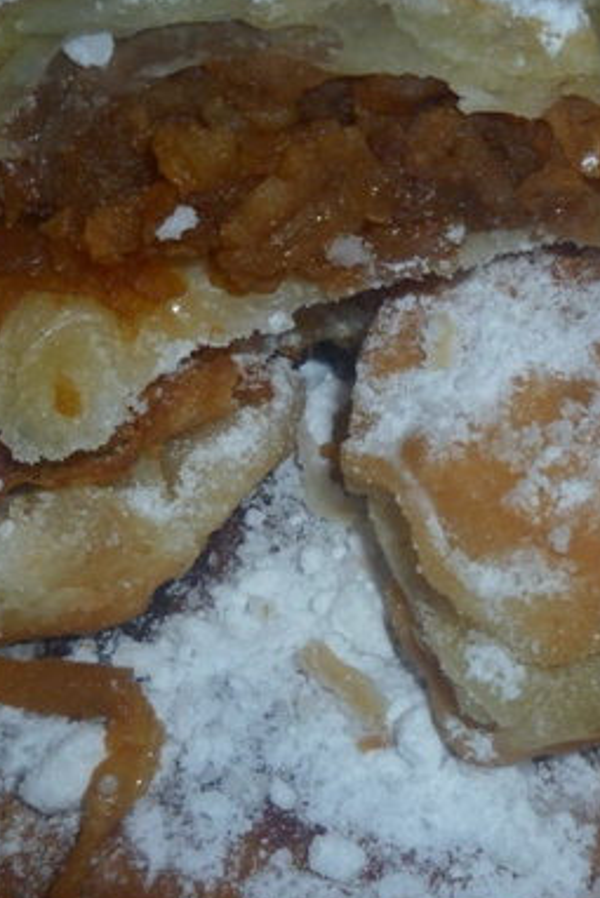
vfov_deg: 32.9
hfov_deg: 22.3
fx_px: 1524
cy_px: 414
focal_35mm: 61
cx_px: 344
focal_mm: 5
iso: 80
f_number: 2.8
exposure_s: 1/30
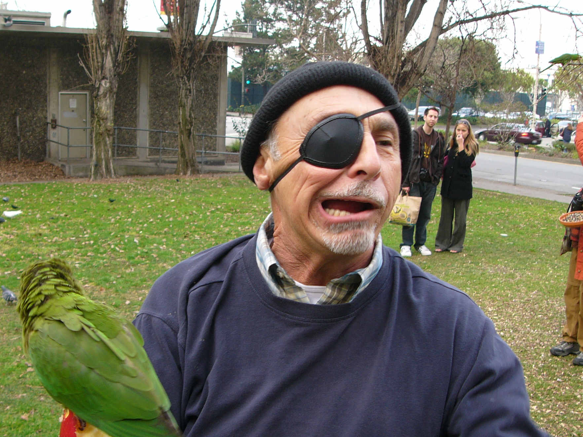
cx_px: 243
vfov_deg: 30.8
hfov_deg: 40.3
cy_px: 260
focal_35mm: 47
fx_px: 792
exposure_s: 1/30
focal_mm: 6
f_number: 2.8
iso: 50
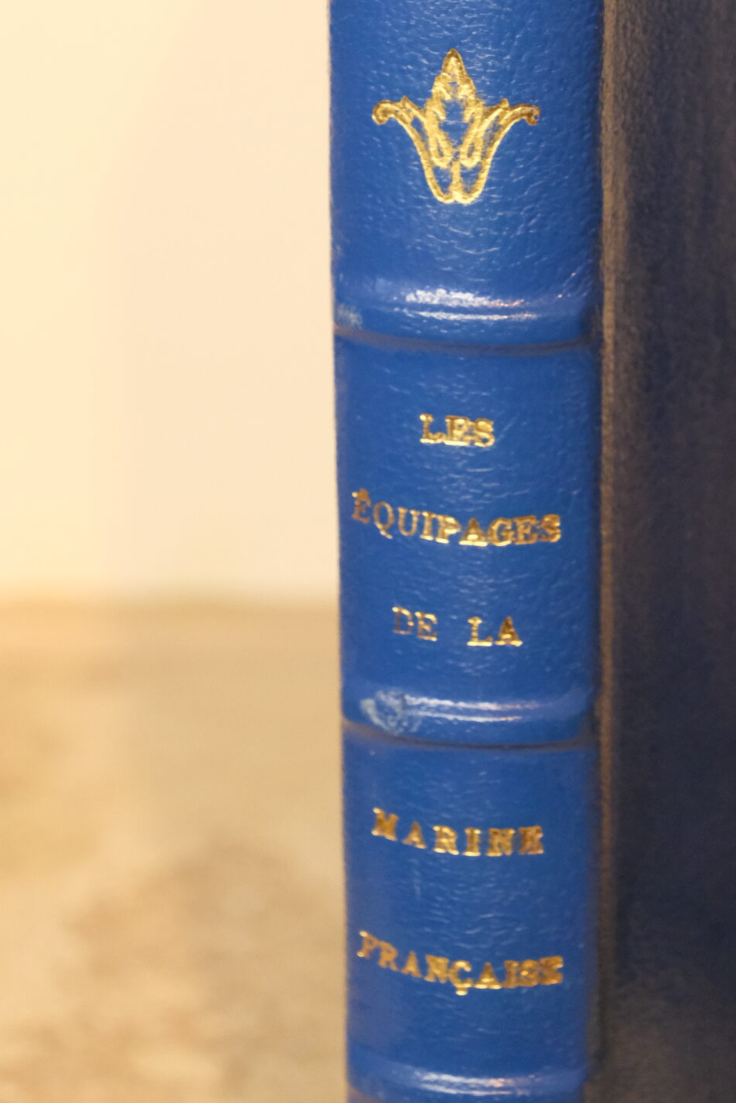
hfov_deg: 9.1
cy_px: 252
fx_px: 4600
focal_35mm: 150
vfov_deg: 13.6
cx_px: 400
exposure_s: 1/70
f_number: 4.5
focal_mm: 55.8
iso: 6400
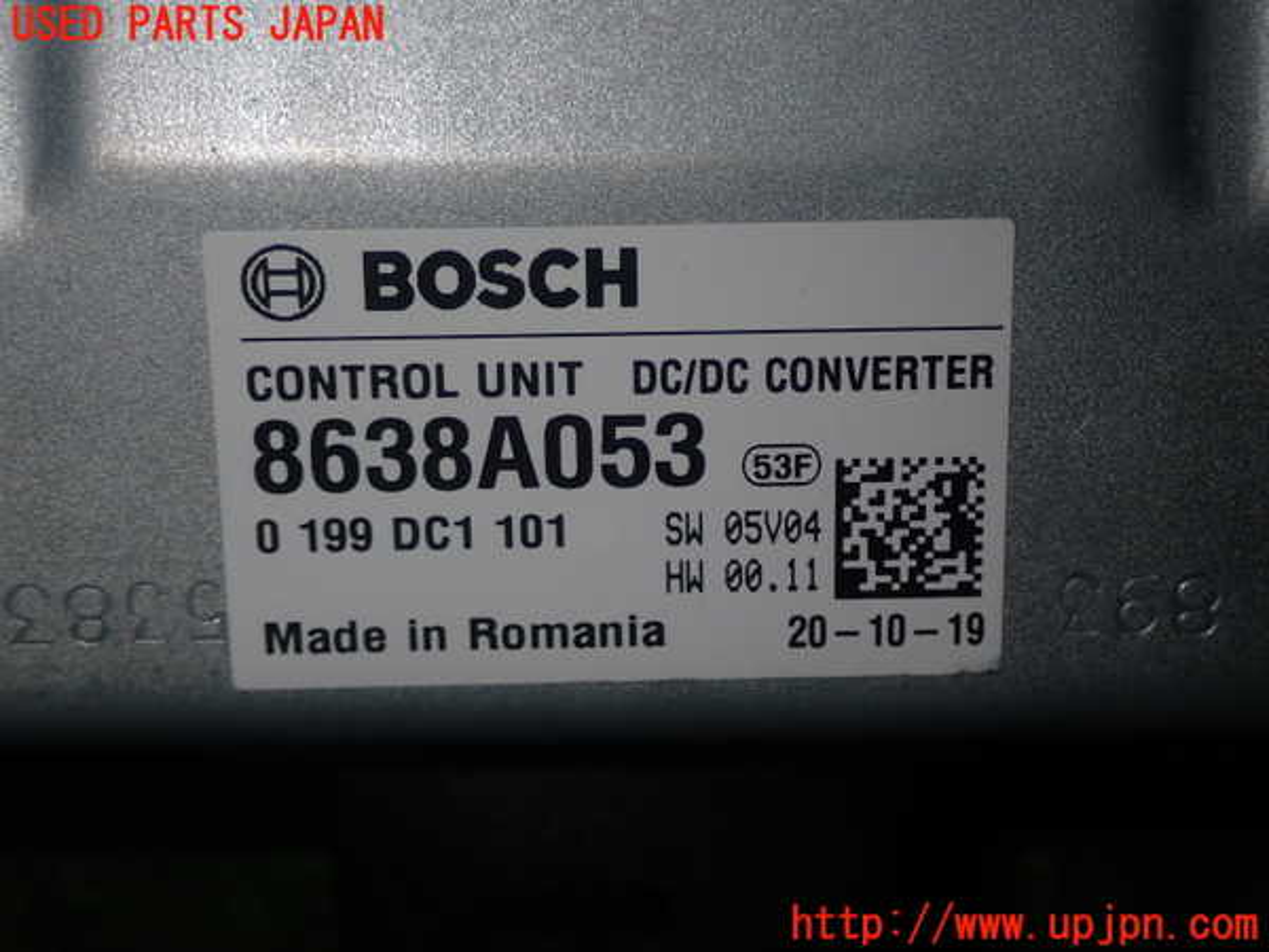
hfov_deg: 33.2
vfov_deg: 25.2
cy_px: 476
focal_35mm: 58
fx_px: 2126
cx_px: 634
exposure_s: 1/60
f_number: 10
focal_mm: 10.35
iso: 200
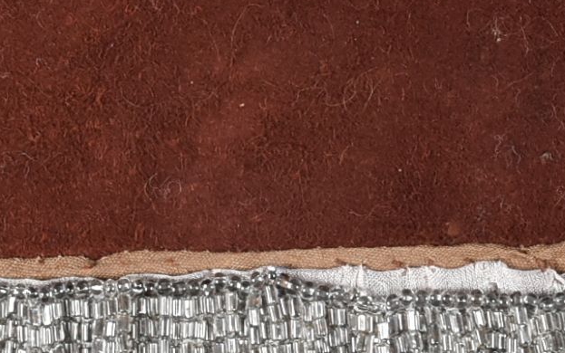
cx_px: 296
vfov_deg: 4.0
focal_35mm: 330
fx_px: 5091
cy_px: -103
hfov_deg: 6.4
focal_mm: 45
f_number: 11
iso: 320
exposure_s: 1/125
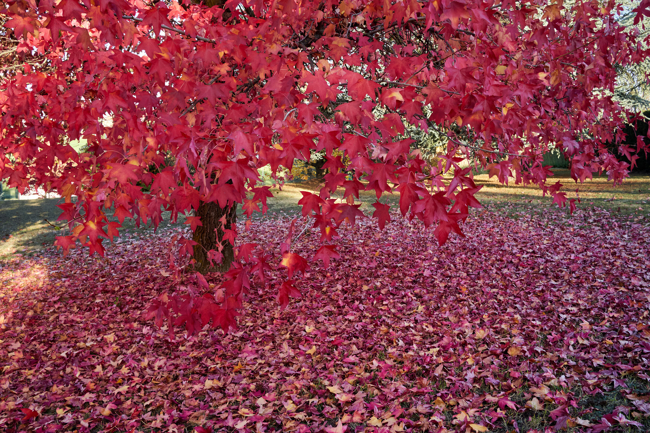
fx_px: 632
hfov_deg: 54.4
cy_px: 216
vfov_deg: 37.9
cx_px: 325
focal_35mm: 35
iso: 800
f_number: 11
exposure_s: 1/125
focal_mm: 35
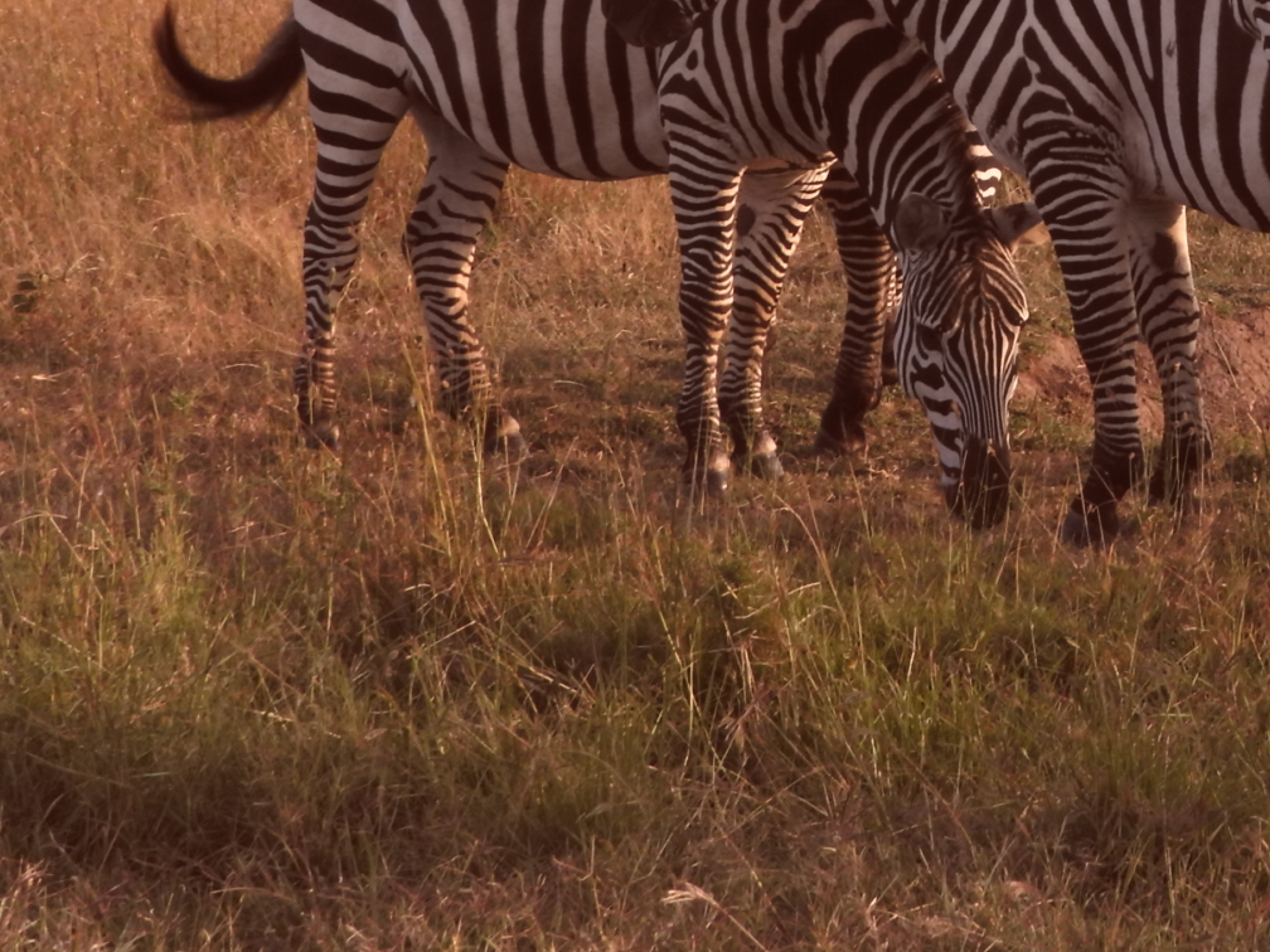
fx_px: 6054
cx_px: 1410
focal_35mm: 165
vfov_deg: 8.9
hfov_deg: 11.8
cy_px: -106
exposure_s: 1/200
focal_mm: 11.7
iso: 100
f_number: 5
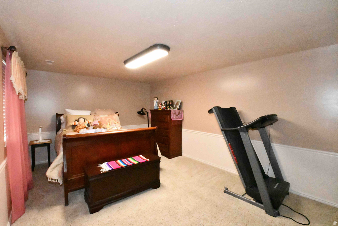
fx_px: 141
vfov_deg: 77.3
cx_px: 169
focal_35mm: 15
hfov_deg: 100.4
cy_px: 113
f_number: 20
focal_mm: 10
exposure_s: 1/125
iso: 51200
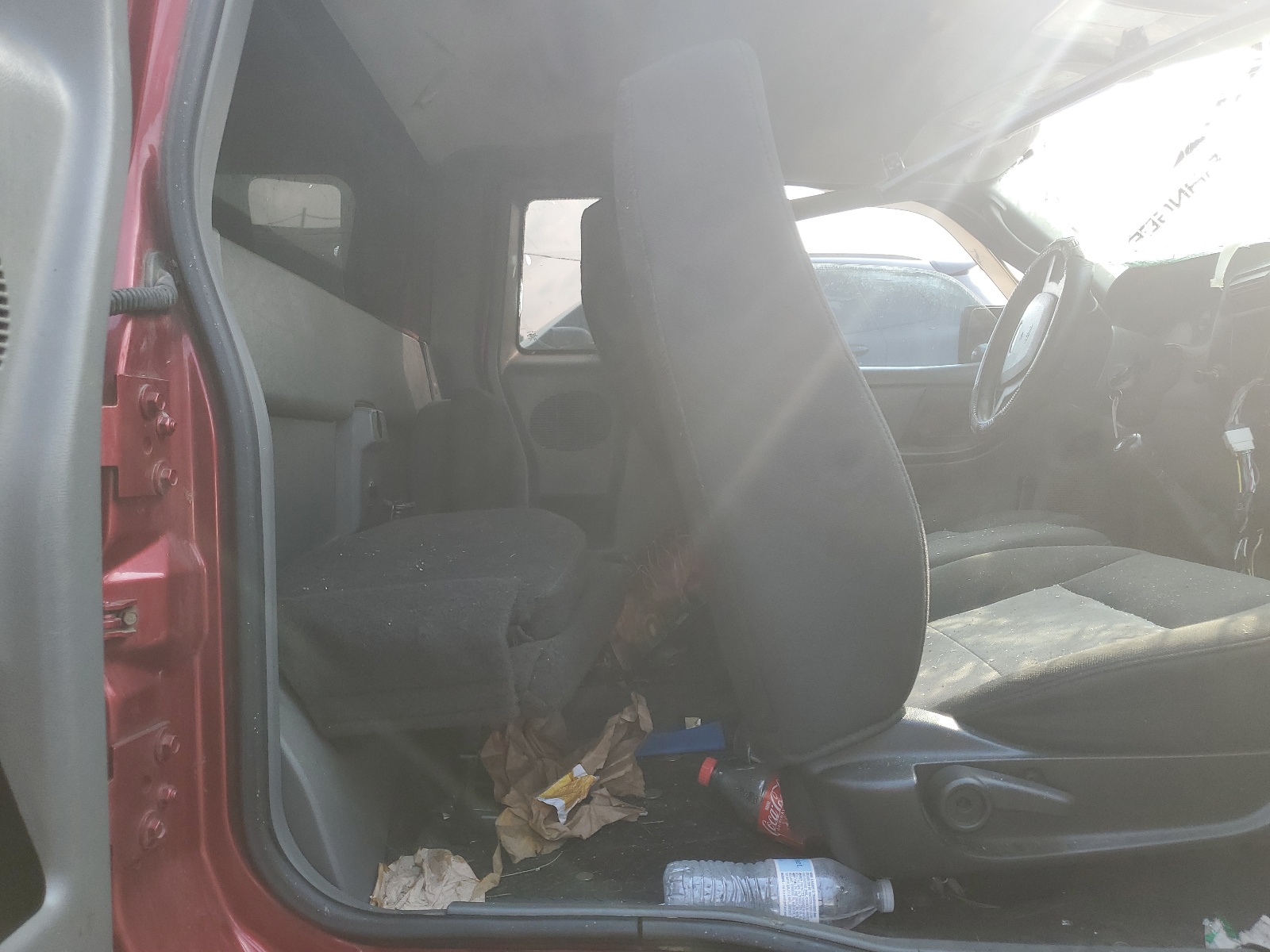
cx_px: 635
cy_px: 476
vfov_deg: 53.1
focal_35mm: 26
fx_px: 954
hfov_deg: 67.3
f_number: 1.5
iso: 50
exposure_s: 1/333
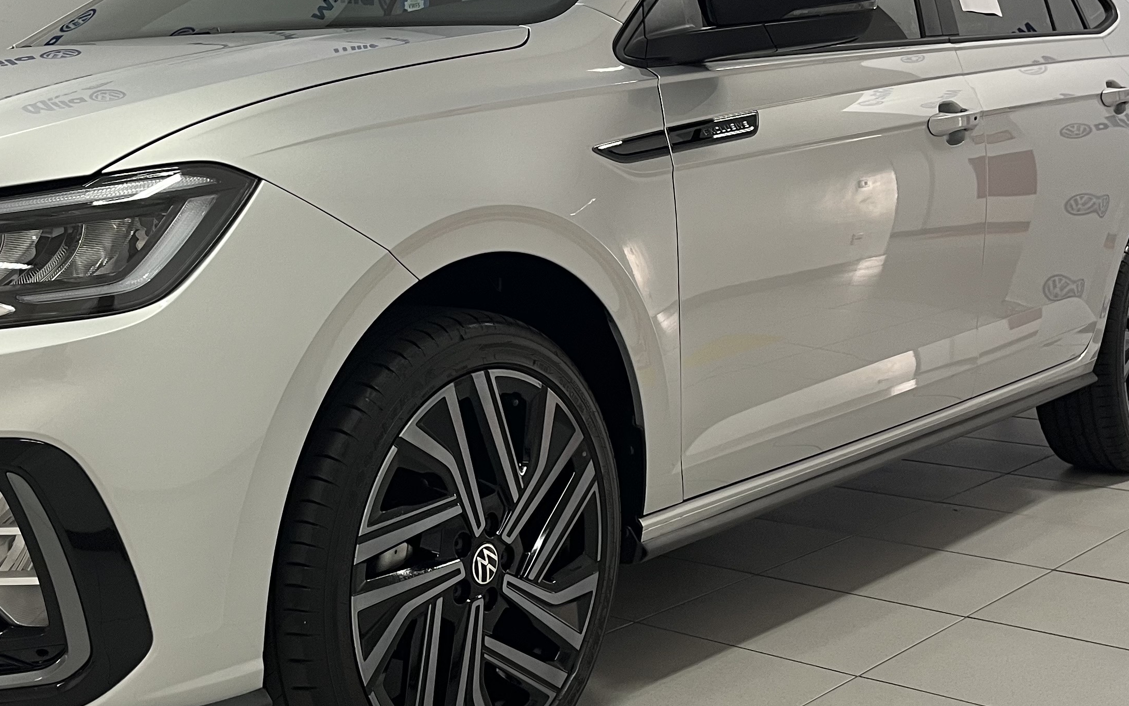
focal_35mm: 51
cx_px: 395
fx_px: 1569
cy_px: 283
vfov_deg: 25.3
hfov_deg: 39.2
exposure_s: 1/60
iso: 100
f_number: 1.6
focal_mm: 5.1
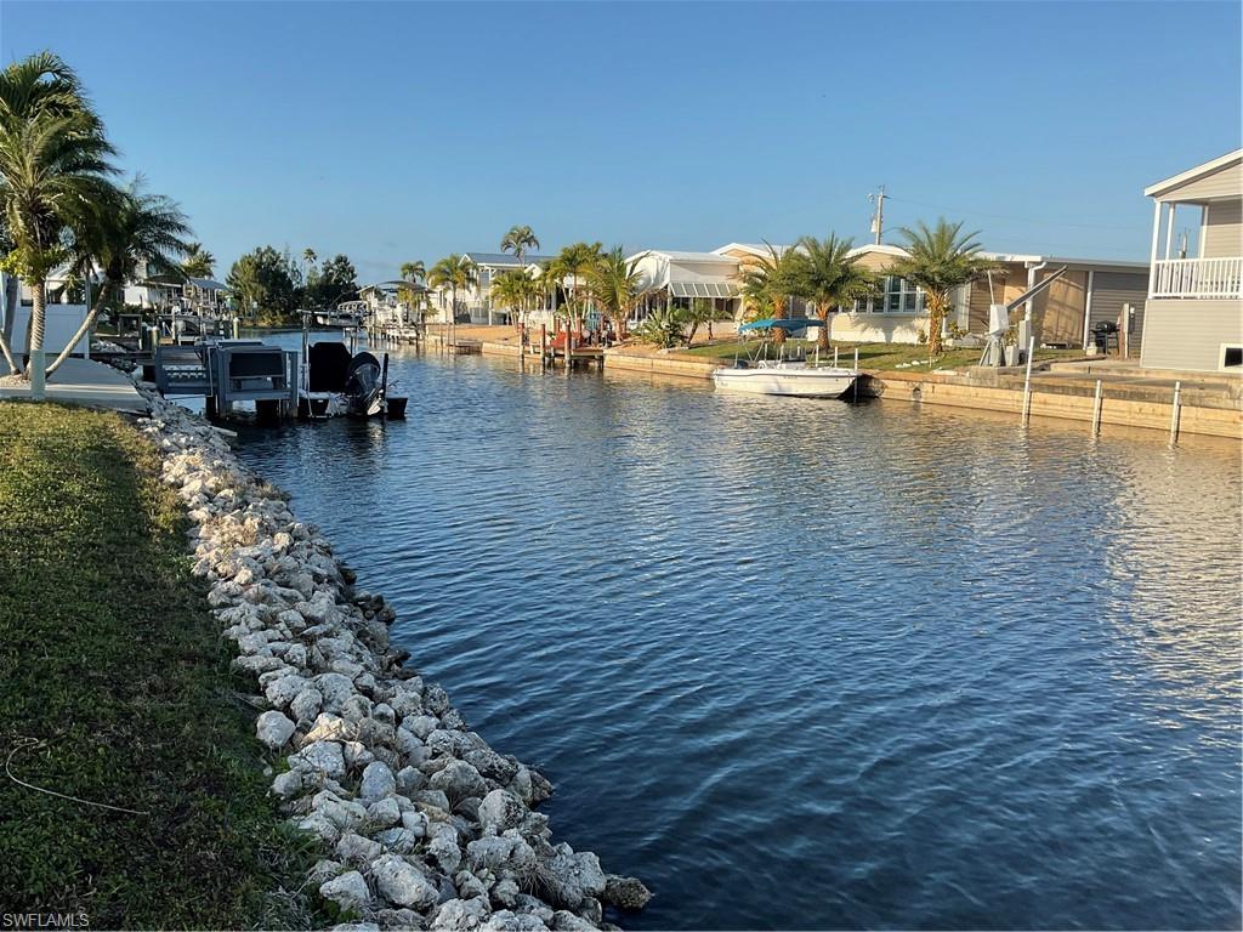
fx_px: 1041
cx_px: 622
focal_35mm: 29
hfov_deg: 61.7
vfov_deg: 48.2
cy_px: 466
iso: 16
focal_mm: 3
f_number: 1.8
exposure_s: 1/1311
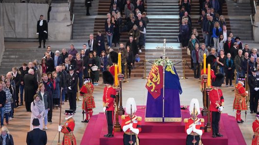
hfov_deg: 13.0
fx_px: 1140
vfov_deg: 7.3
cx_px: 157
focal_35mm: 166
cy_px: 107
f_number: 2.8
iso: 3200
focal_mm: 126
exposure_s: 1/160
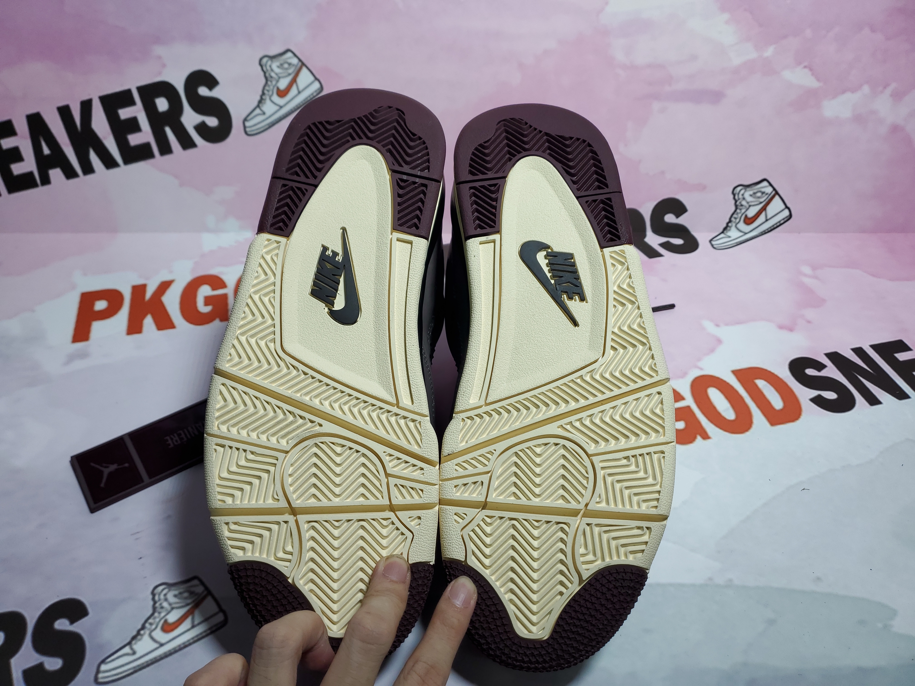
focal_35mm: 26
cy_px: 343
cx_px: 458
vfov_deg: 53.1
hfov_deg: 67.3
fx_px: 687
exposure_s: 1/666
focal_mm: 4.3
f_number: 1.5
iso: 50
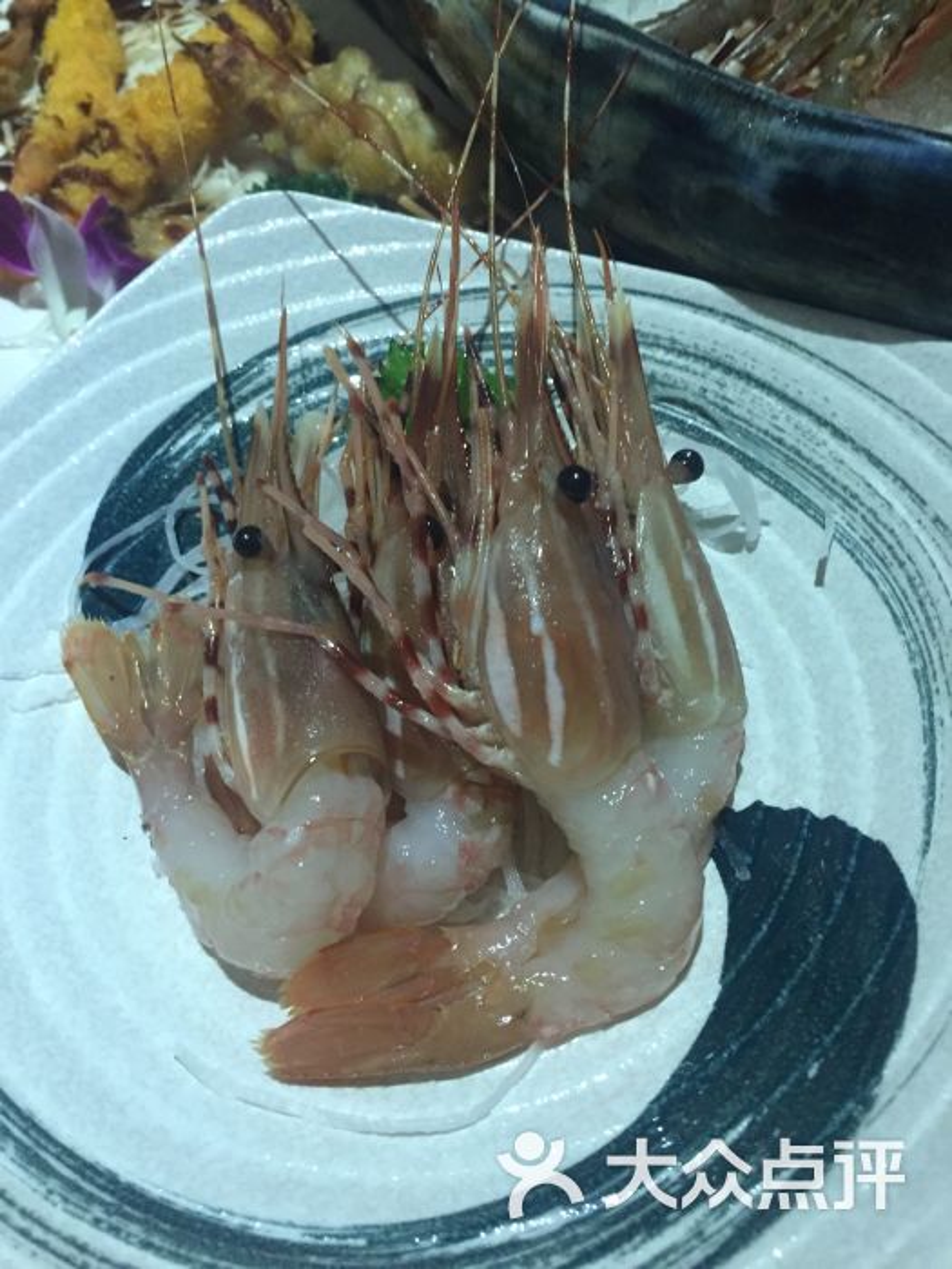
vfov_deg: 61.7
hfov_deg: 48.2
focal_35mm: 29
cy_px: 634
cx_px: 476
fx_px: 1063
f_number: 2.2
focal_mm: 4.15
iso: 250
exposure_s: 1/17
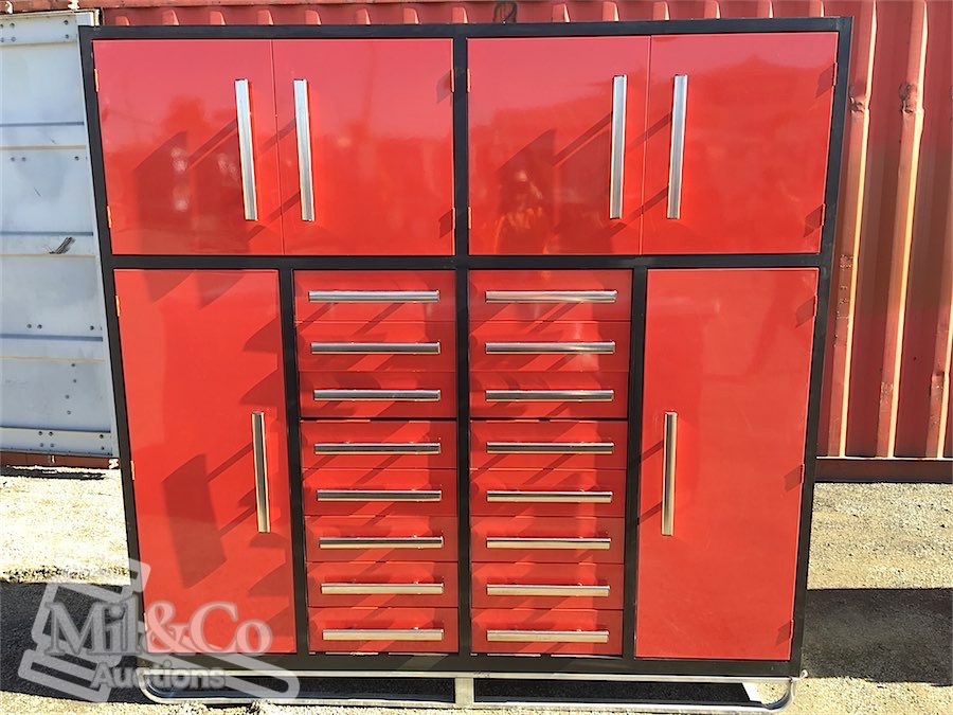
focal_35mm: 29
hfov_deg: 61.7
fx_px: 798
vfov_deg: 48.2
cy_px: 358
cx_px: 476
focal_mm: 4.15
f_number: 2.2
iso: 25
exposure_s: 1/220
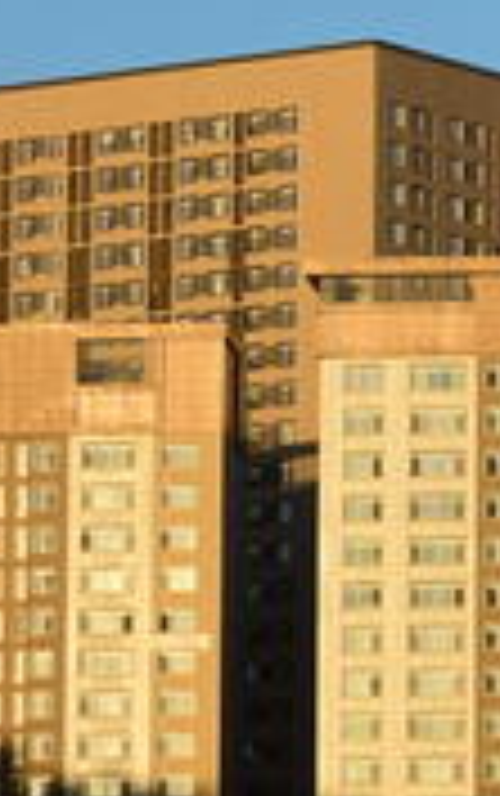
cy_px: 166
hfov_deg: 3.5
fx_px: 7852
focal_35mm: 361
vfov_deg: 5.8
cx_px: 1887
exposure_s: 1/320
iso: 200
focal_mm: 48
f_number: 9
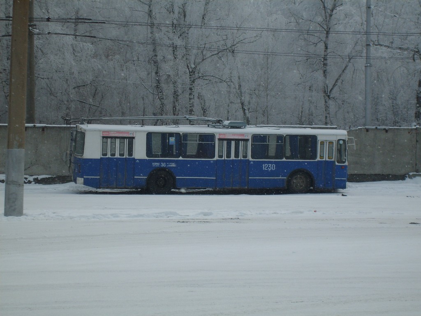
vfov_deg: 14.1
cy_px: 158
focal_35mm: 105
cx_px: 210
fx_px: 1277
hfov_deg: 18.7
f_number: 4.9
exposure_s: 1/180
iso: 50
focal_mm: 17.4
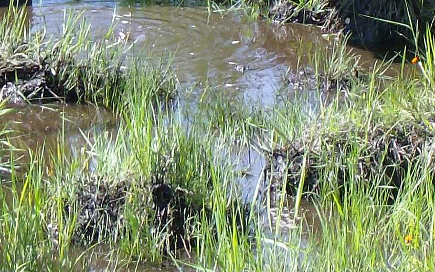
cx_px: -38
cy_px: -245
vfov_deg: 3.5
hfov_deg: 5.7
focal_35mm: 368
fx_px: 4362
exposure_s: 1/210
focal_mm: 18
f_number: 4.8
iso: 100
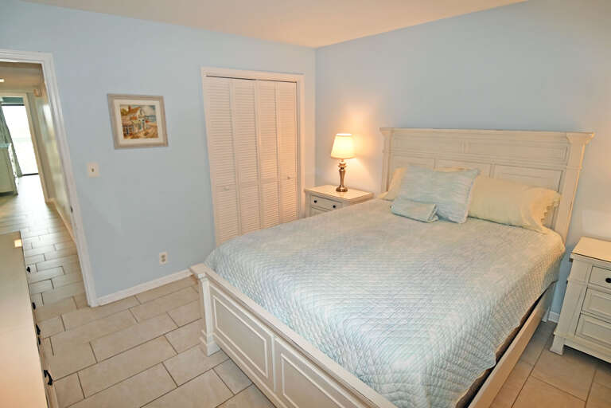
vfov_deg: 67.4
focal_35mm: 18
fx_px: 305
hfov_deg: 90.0
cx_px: 306
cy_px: 204
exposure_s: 1/60
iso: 360
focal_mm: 12
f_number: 4
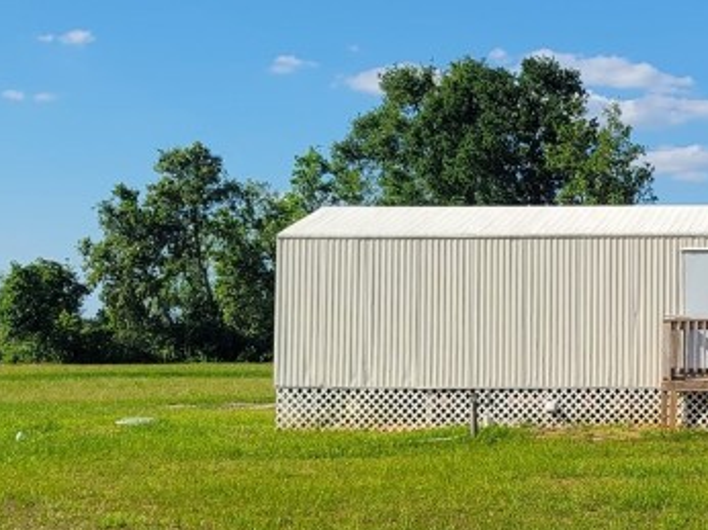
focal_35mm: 77
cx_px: 835
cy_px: 256
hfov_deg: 23.3
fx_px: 1574
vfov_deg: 19.1
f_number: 1.8
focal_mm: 5.4
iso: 40
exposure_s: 1/2657
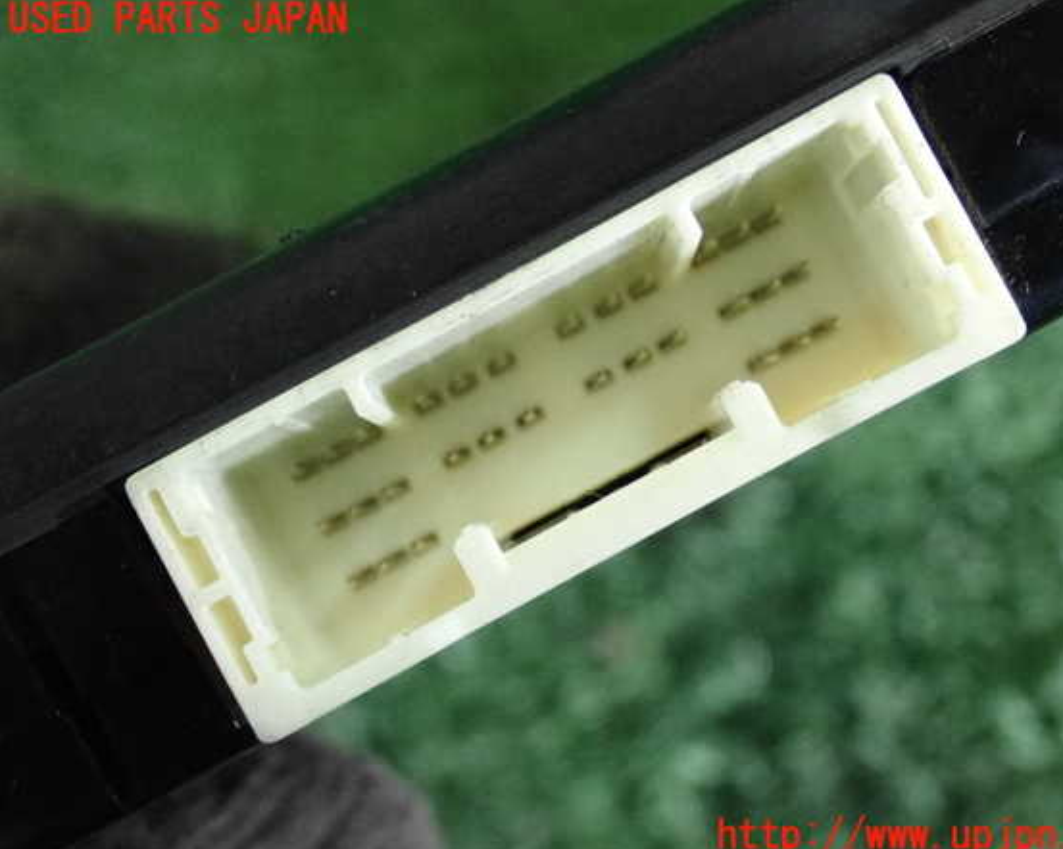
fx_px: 2233
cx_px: 575
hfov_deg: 26.8
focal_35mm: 71
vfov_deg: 21.5
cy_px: 428
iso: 1600
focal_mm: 11.88
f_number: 3.8
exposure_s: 1/125
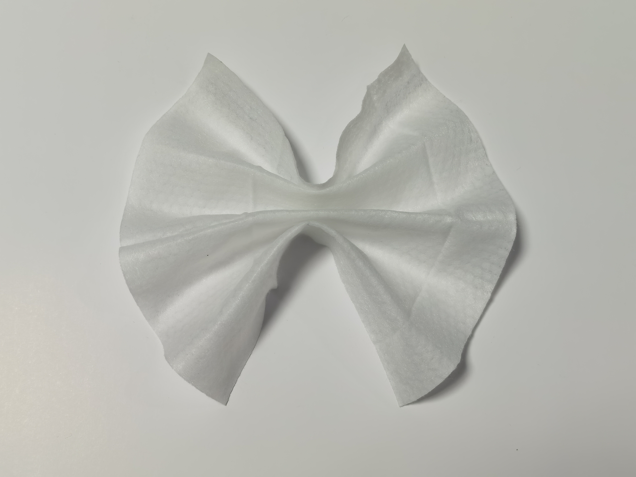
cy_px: 238
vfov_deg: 29.7
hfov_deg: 38.9
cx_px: 318
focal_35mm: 49
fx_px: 900
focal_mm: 6.71
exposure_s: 1/100
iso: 80
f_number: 1.9
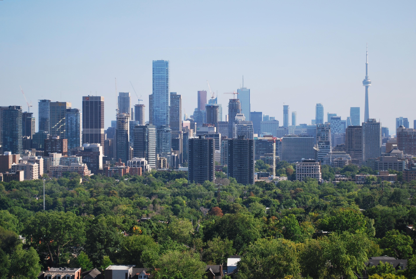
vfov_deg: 16.6
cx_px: 208
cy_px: 140
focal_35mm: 82
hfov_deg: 24.6
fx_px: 955
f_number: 5.6
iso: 100
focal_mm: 55
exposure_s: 1/125
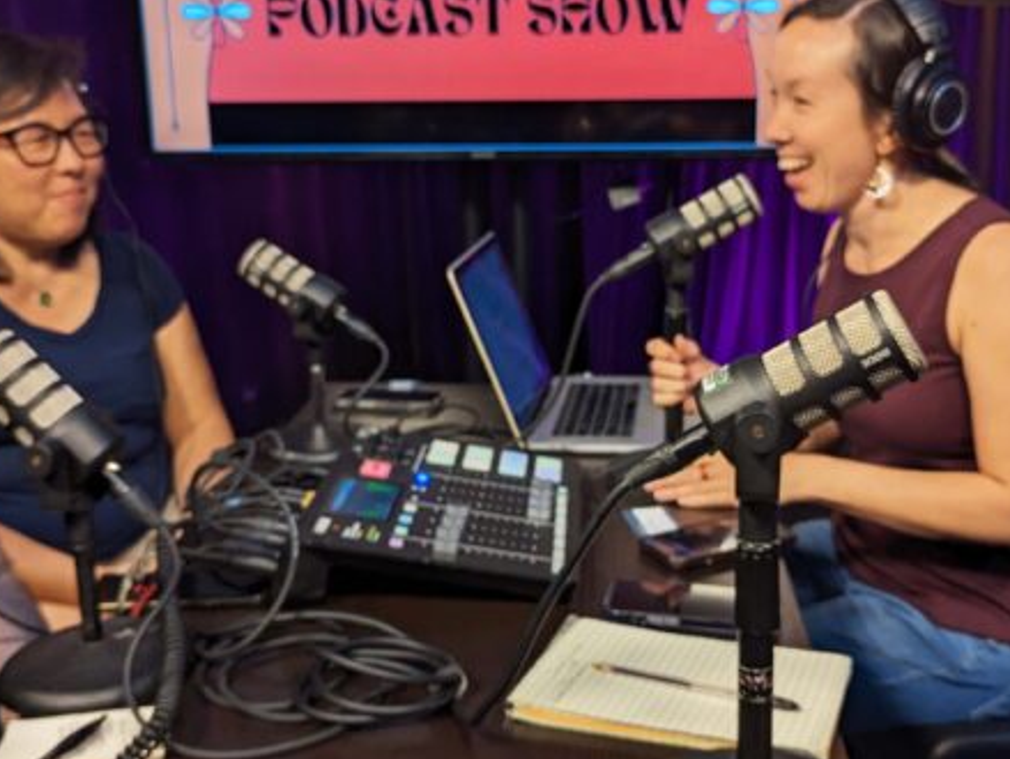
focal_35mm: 42
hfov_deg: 44.6
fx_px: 1226
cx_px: 591
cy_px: 366
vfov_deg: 34.4
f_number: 1.85
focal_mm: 6.81
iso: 723
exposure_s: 1/703
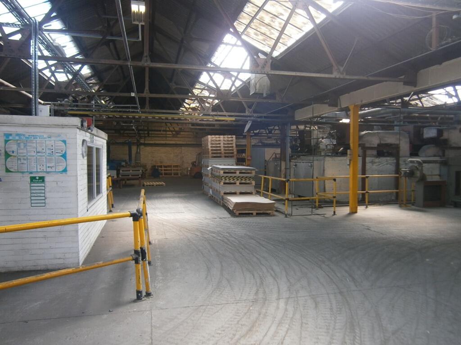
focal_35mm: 26
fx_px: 346
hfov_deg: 67.3
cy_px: 172
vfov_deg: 53.1
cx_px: 230
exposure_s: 1/60
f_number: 2.8
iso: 80
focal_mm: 4.7
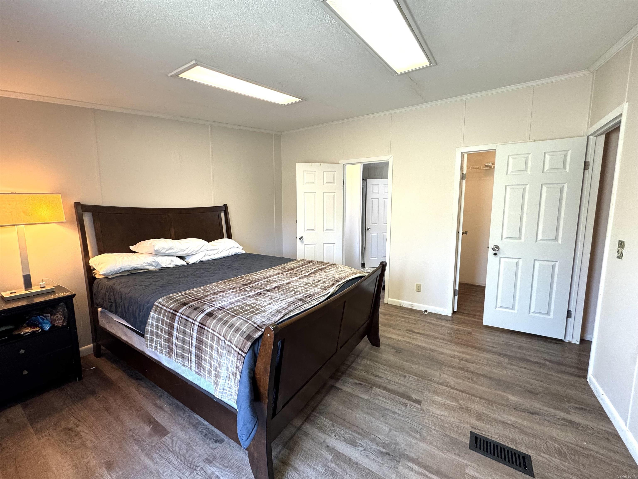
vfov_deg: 85.7
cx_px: 319
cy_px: 240
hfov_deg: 102.1
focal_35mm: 14
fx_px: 258
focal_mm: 2.22
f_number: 2.2
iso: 160
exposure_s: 1/60
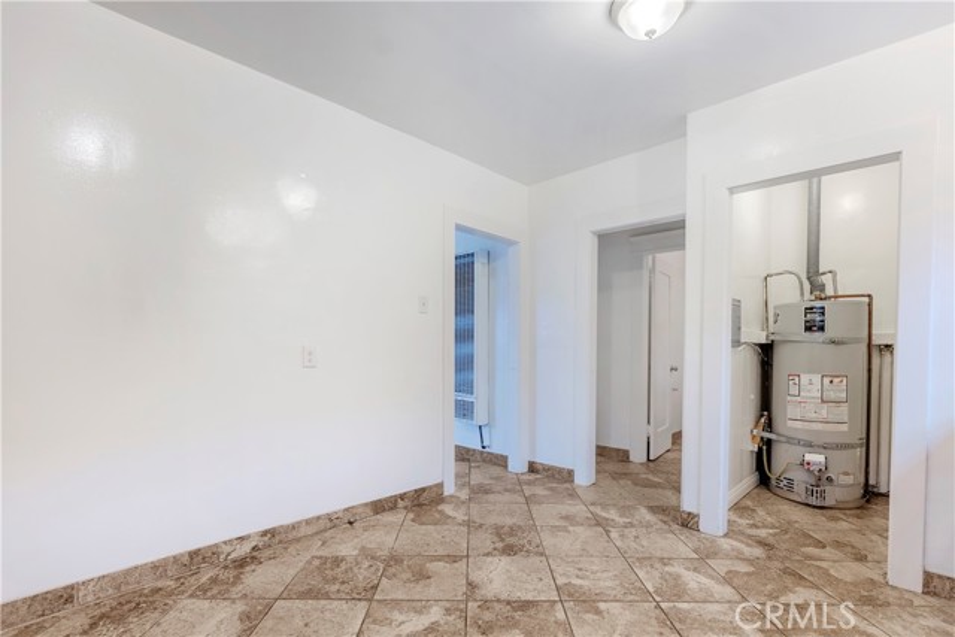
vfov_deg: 73.8
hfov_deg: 96.7
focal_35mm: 16
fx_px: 425
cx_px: 478
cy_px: 318
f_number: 5
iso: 250
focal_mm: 16
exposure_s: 1/40
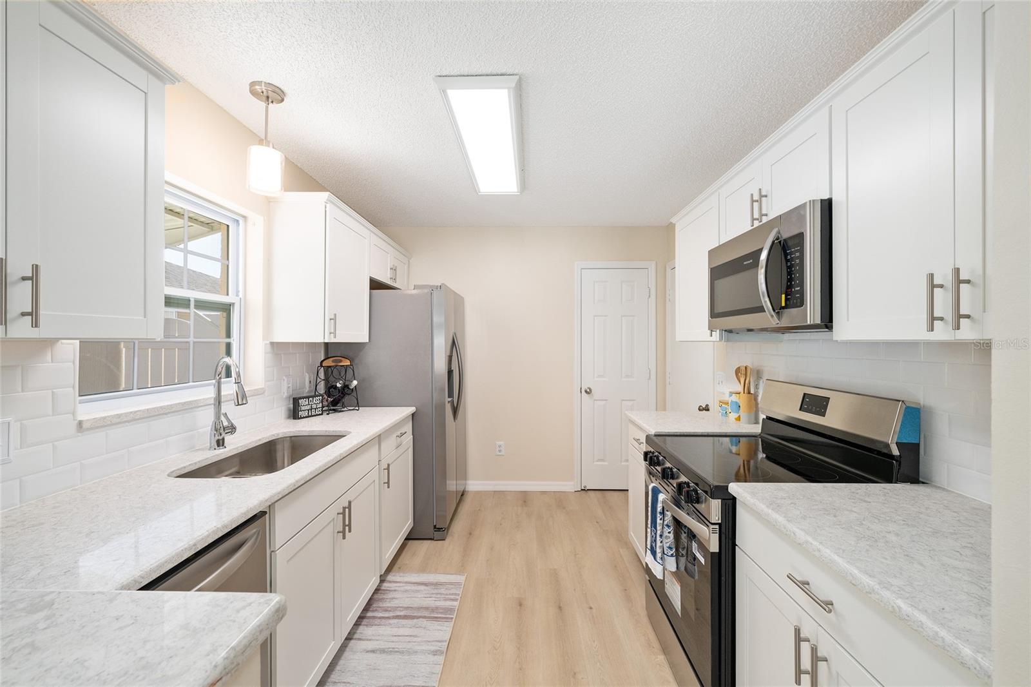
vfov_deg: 77.3
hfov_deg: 100.4
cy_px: 344
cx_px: 516
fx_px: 429
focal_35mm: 15
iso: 400
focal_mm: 15
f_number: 8
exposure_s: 1/30
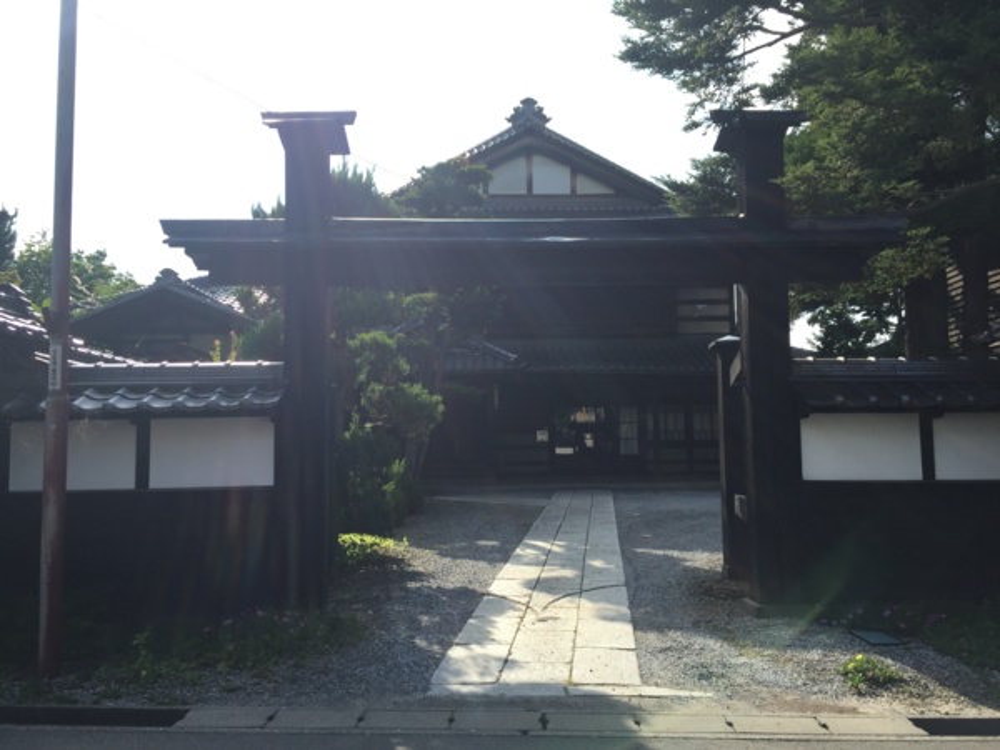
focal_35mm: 29
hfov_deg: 61.7
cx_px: 500
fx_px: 838
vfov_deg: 48.2
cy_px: 375
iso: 32
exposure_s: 1/1099
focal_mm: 4.15
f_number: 2.2
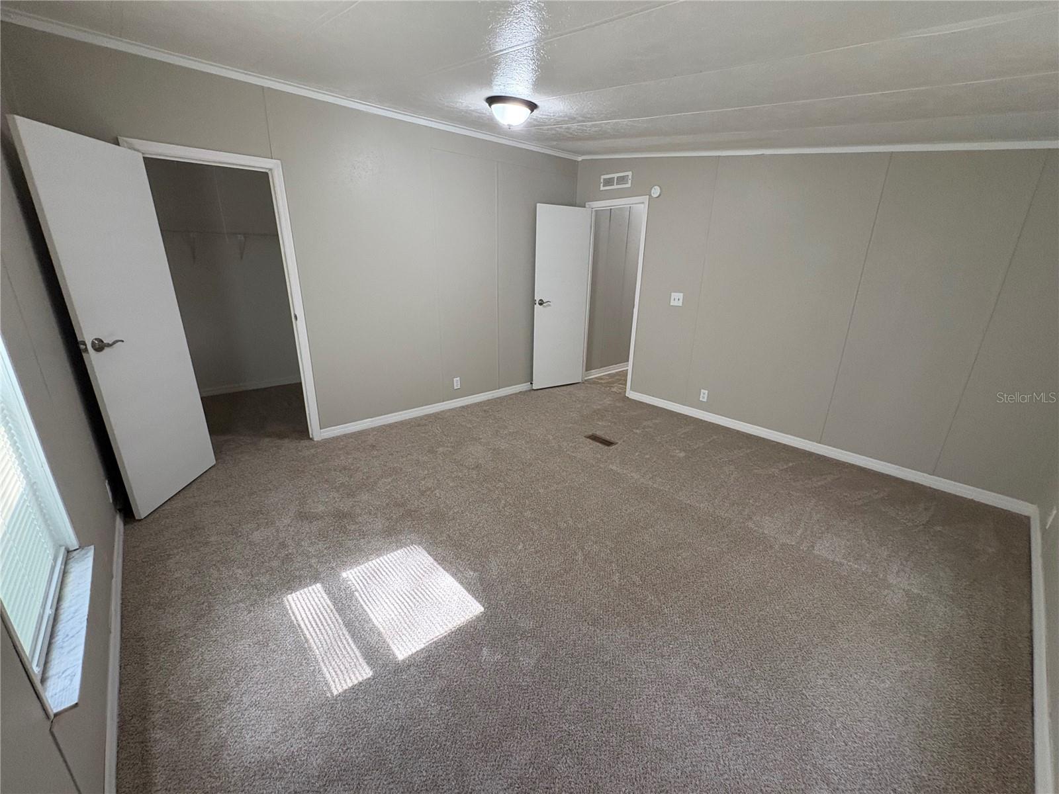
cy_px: 397
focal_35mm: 14
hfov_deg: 102.1
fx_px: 428
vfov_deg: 85.7
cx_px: 530
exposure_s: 1/120
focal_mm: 2.22
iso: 400
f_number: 2.2
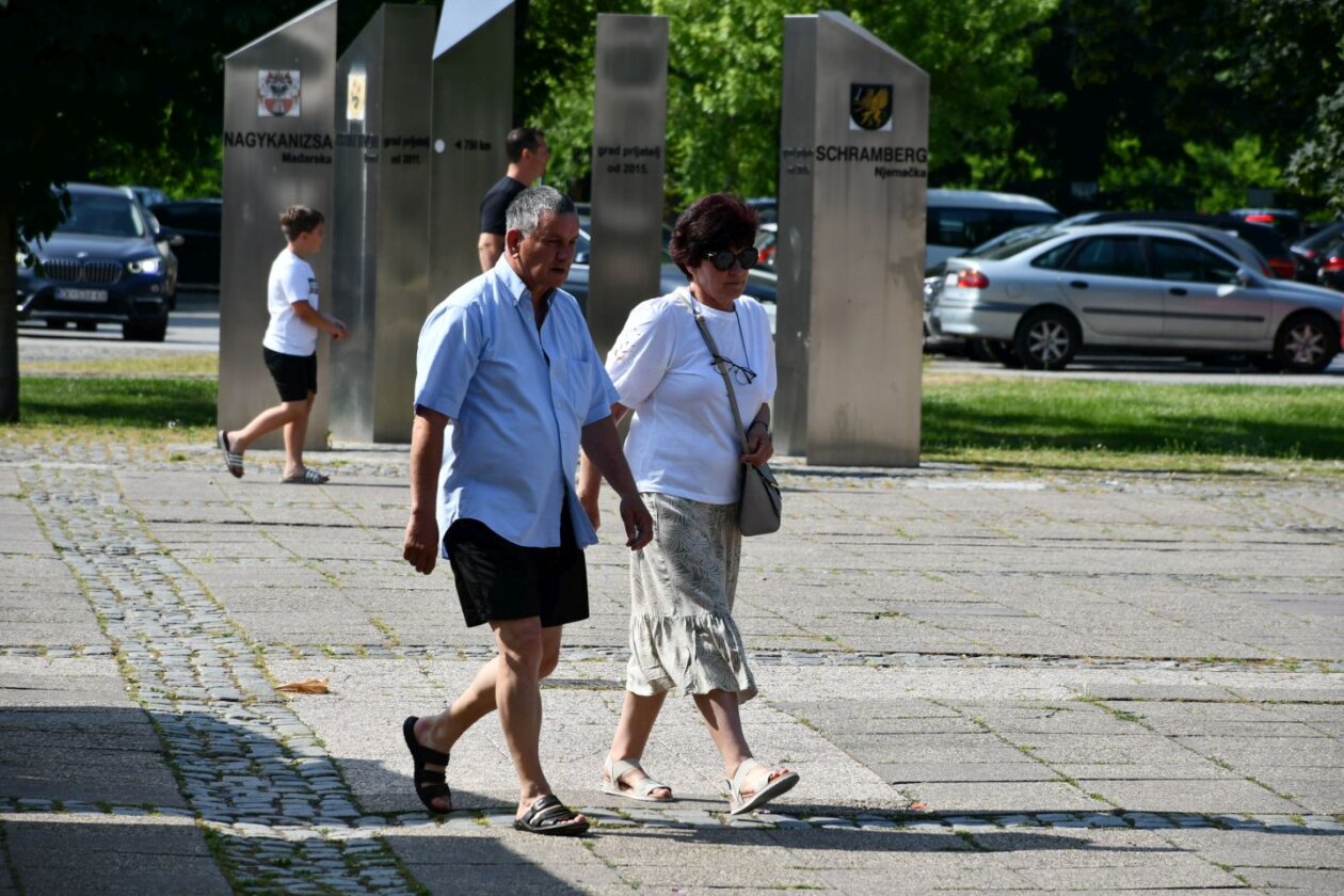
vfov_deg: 6.5
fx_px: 7839
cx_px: 672
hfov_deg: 9.8
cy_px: 448
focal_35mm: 210
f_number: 8
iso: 180
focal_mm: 140
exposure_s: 1/500
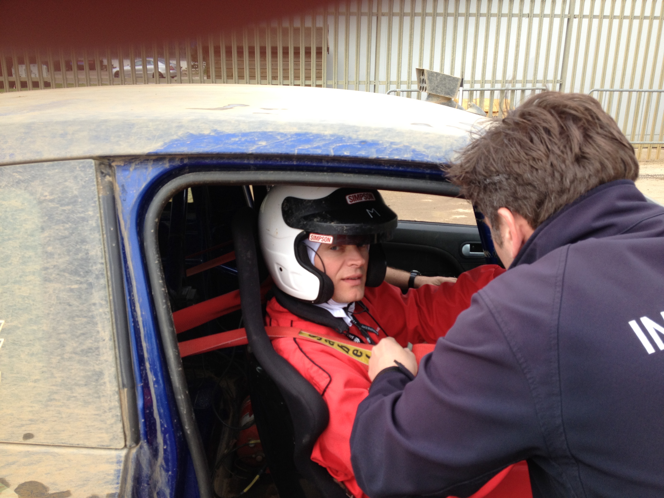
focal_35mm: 35
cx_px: 332
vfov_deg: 40.7
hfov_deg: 52.6
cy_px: 249
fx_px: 671
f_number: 2.4
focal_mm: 4.28
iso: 64
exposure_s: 1/319
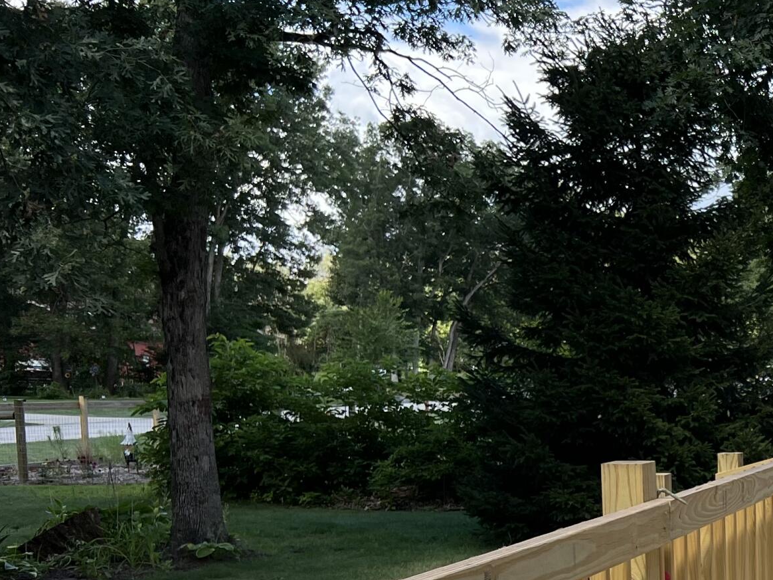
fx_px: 1496
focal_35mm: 67
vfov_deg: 21.5
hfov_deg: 25.9
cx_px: 929
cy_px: 510
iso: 50
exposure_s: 1/820
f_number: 1.5
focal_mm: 5.7
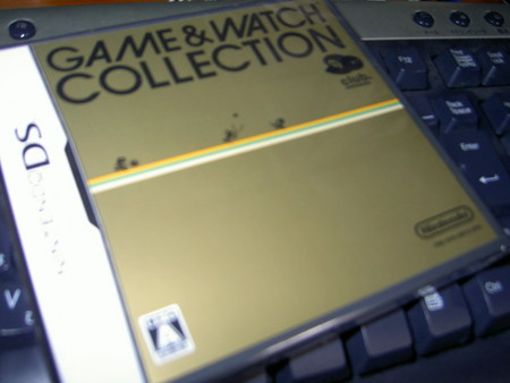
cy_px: 192
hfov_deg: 53.9
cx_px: 255
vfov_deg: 41.8
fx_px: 501
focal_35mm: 34
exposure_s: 1/60
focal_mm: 5.6
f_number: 2.8
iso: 100
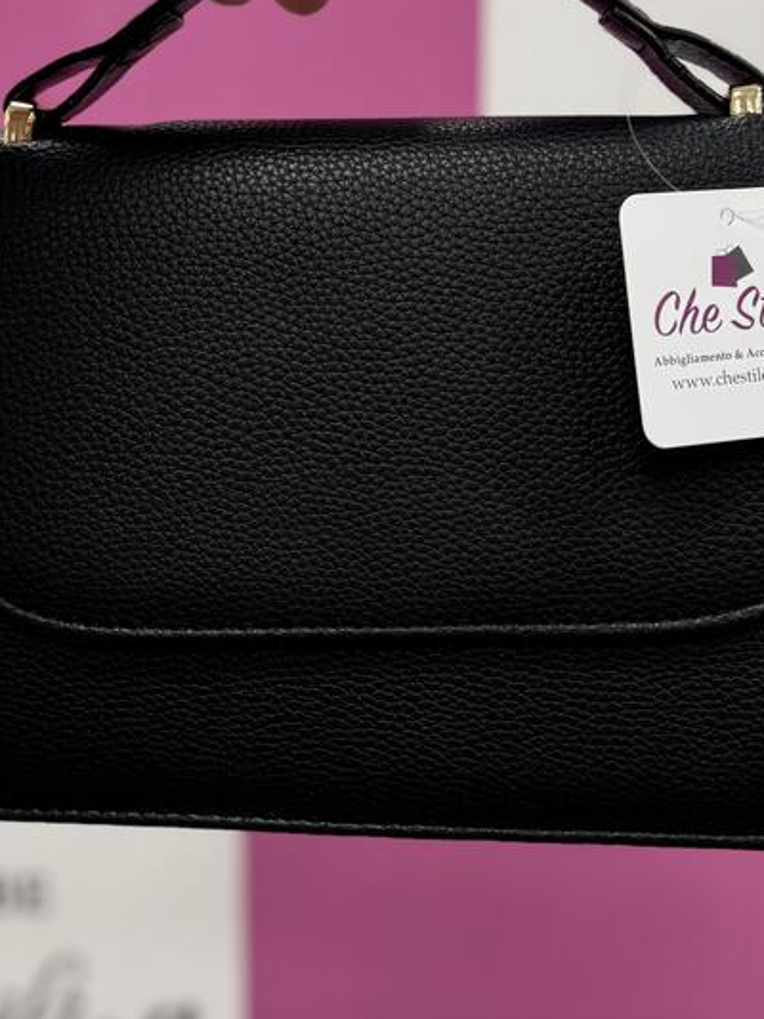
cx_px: 306
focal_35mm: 54
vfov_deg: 35.5
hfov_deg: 27.0
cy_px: 455
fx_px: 1588
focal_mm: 6.76
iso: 160
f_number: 1.78
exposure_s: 1/100
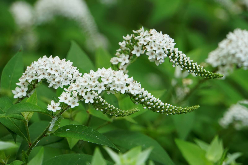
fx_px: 2066
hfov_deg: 6.9
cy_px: 82
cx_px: 124
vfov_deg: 4.6
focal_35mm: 300
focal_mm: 200
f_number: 6.3
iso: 500
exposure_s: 1/320
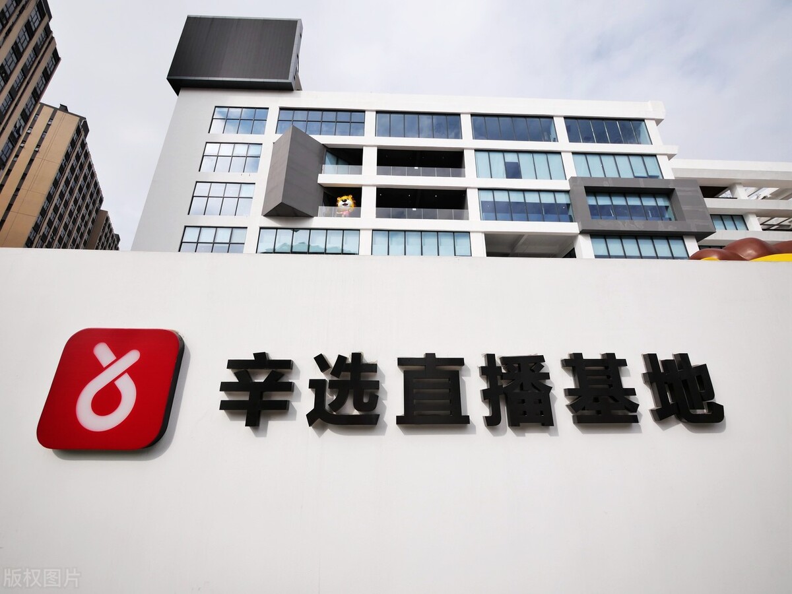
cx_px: 396
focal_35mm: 14
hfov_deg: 102.1
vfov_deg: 85.7
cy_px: 297
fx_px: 320
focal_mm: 7
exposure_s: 1/3200
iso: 200
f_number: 4
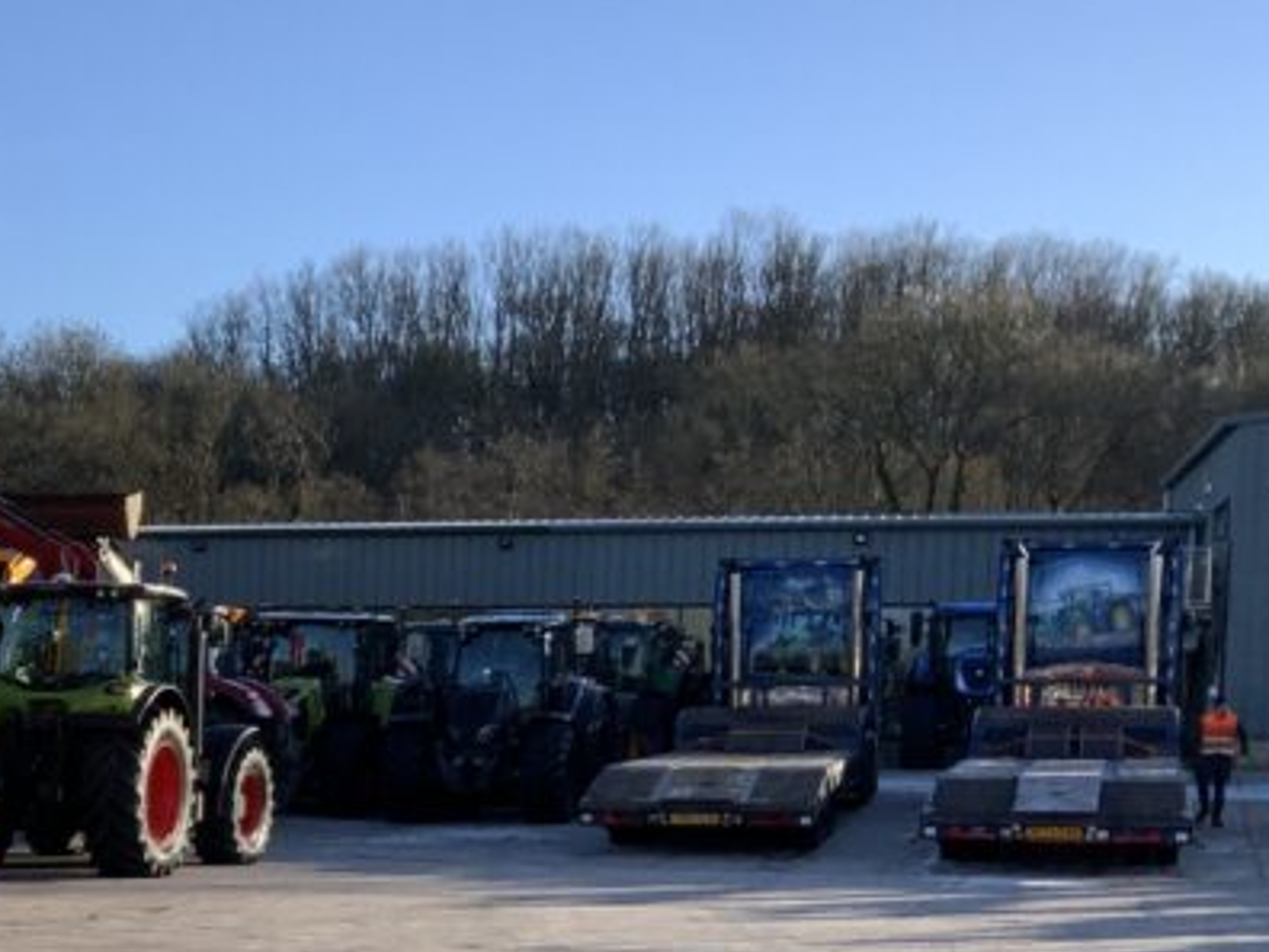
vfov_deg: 19.1
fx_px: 2749
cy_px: 930
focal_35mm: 75
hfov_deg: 23.7
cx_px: -250
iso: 16
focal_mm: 3
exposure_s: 1/829
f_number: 1.8
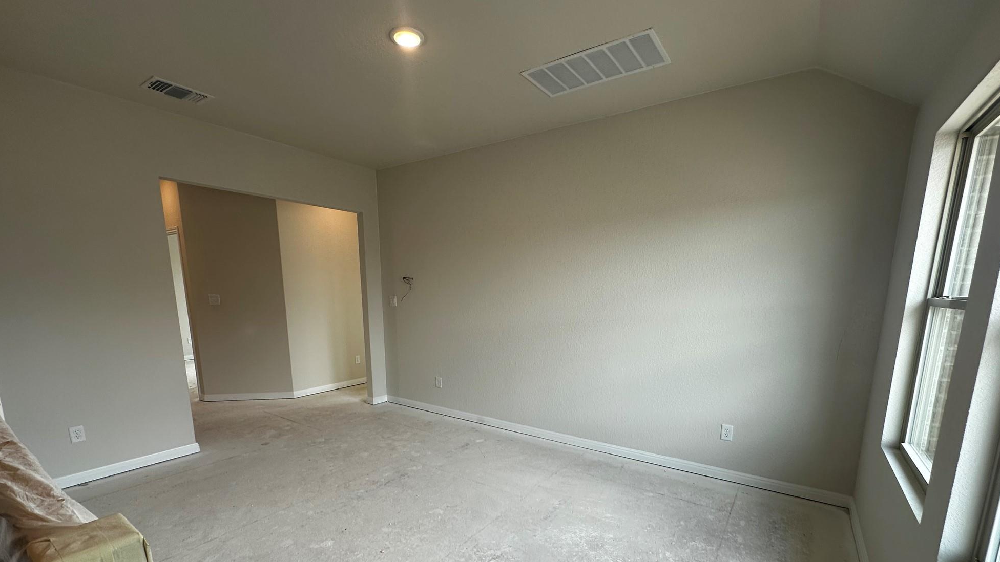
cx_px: 507
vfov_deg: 65.6
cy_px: 368
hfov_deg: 99.4
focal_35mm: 16
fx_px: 424
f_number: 2.2
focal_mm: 2.22
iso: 40
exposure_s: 1/126
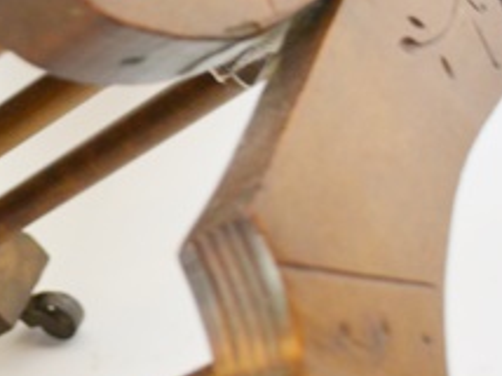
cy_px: 204
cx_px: -75
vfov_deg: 12.6
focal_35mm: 117
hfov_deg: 16.2
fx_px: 1700
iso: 900
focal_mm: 29
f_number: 4.5
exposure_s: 1/30
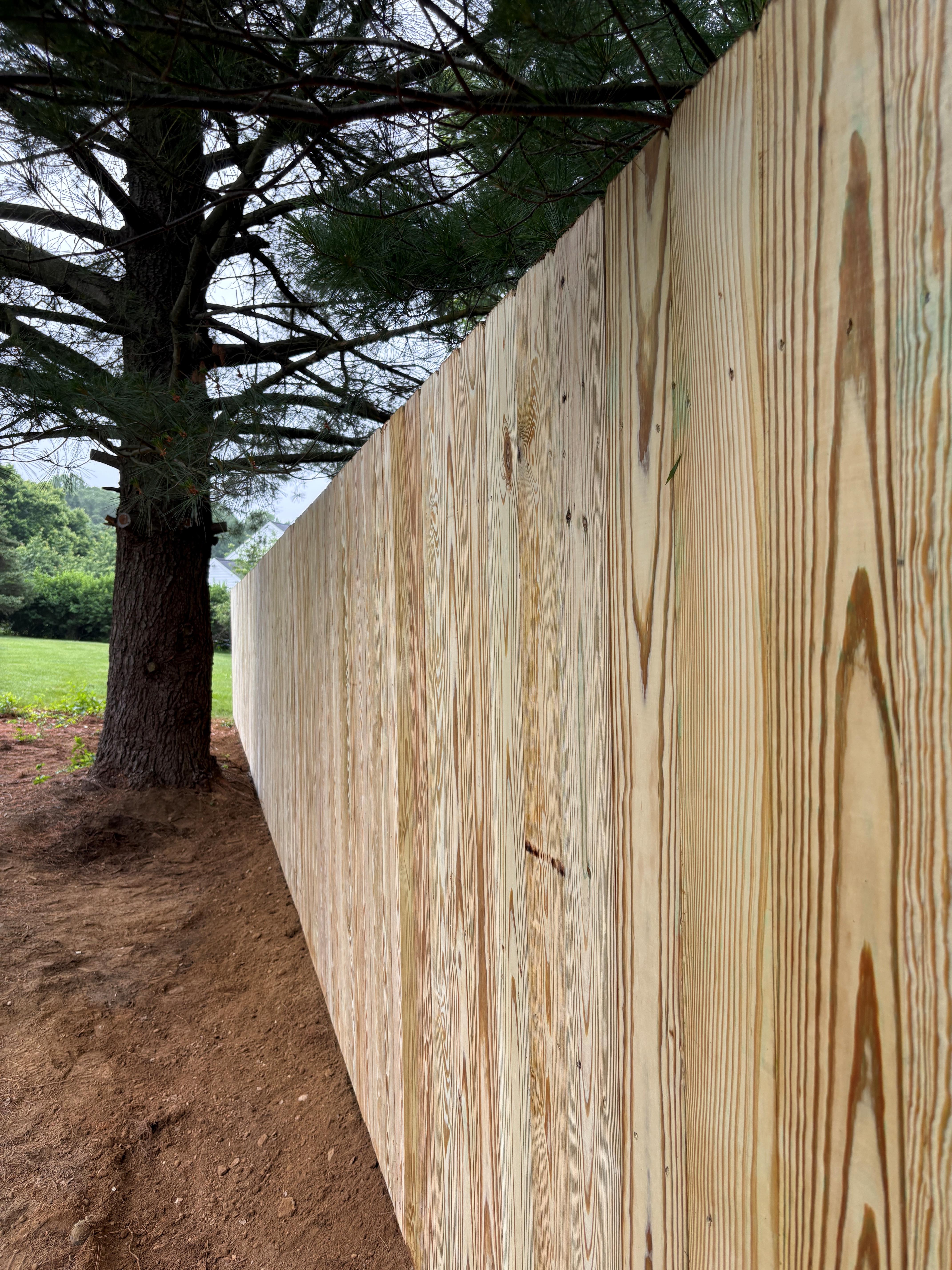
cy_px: 635
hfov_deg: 53.1
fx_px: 953
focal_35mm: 26
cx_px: 476
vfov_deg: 67.3
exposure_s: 1/417
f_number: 1.6
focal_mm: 5.96
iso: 64
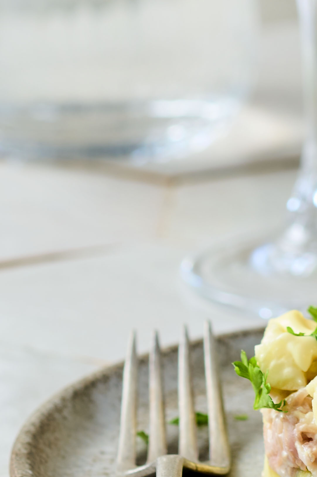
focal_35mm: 316
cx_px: 568
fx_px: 4181
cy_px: 7
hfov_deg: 4.3
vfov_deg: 6.5
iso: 100
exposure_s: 1/125
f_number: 7.6
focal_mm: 85
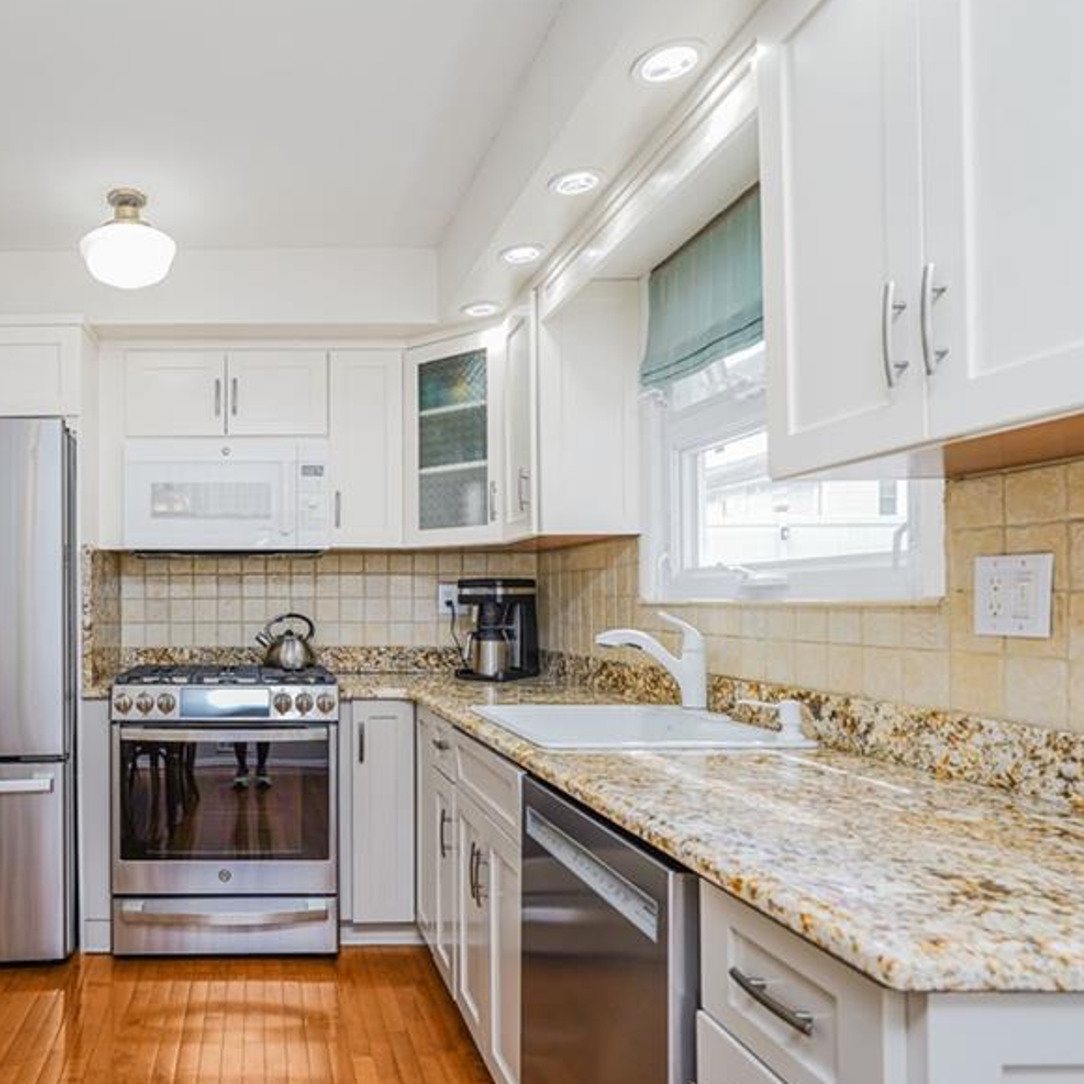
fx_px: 850
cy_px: 594
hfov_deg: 60.8
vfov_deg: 64.9
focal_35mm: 24
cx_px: 249
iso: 50
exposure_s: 1/40
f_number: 4.5
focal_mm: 16
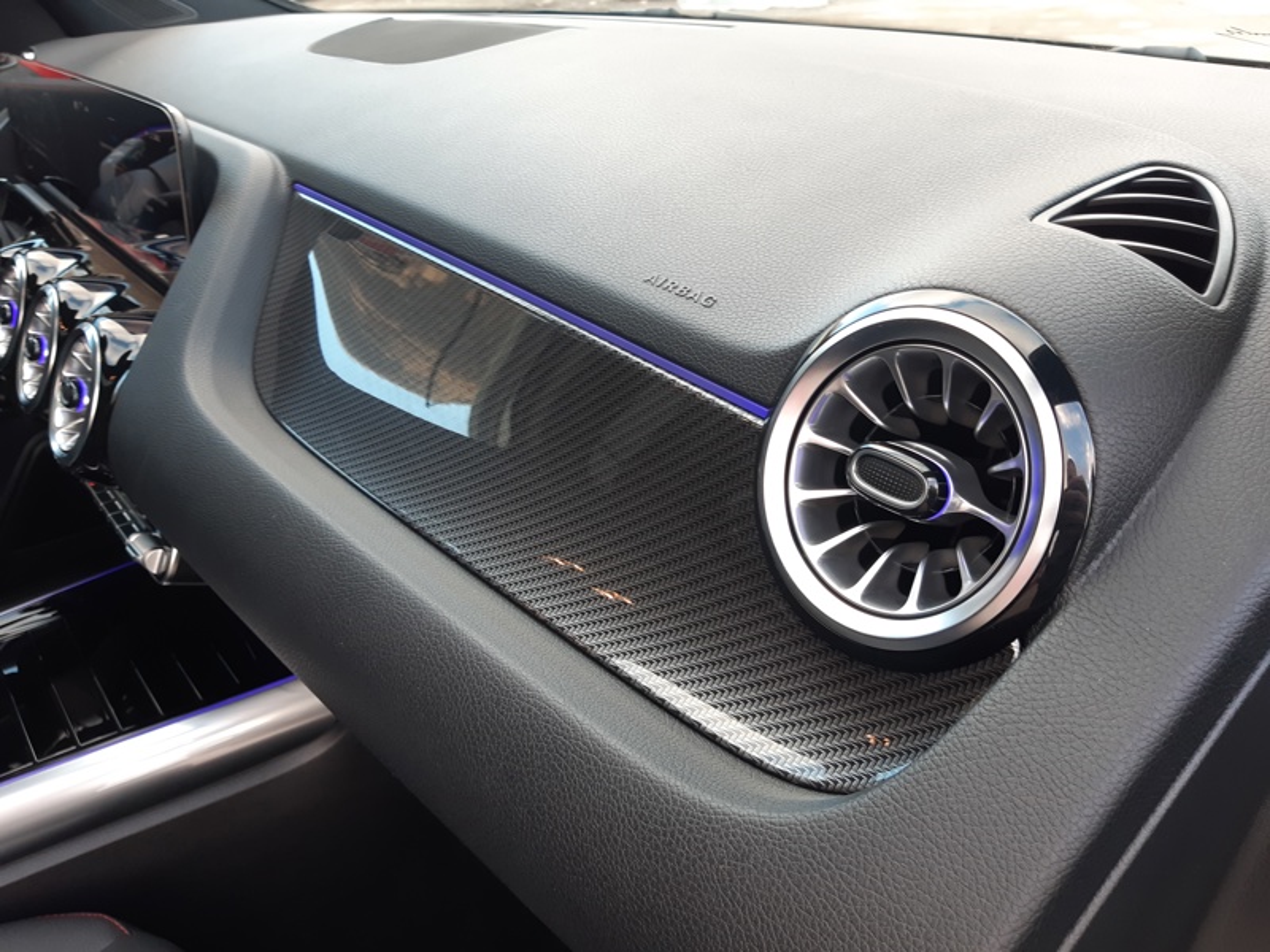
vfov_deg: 53.1
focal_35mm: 26
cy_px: 476
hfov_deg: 67.3
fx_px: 954
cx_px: 635
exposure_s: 1/60
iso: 50
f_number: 1.7
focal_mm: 3.92
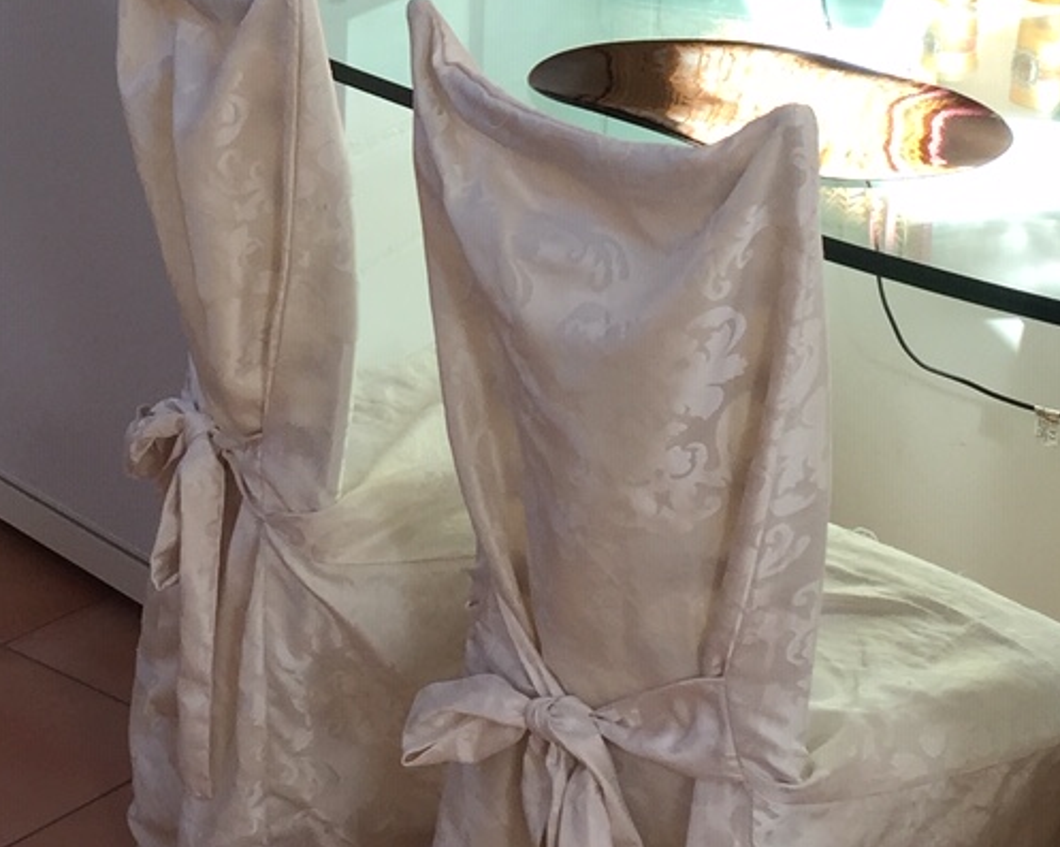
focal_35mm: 93
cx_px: 181
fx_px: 2916
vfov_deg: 16.0
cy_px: -134
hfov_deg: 20.3
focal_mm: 4.15
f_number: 2.2
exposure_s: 1/50
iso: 32
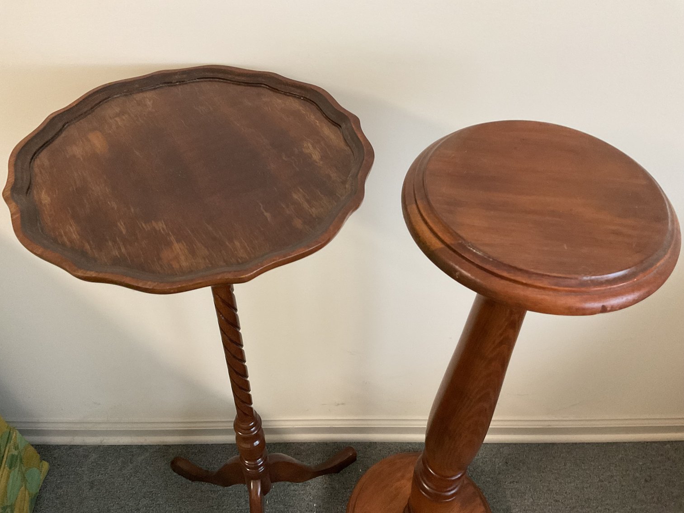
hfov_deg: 61.7
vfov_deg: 48.2
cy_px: 256
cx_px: 342
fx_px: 573
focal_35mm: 29
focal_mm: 3
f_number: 1.8
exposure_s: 1/60
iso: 250
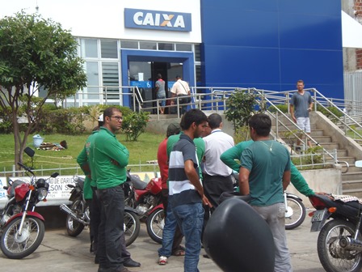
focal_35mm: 63
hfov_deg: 30.7
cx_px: 181
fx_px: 659
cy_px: 136
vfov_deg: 23.3
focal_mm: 11.7
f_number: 4
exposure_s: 1/320
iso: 64
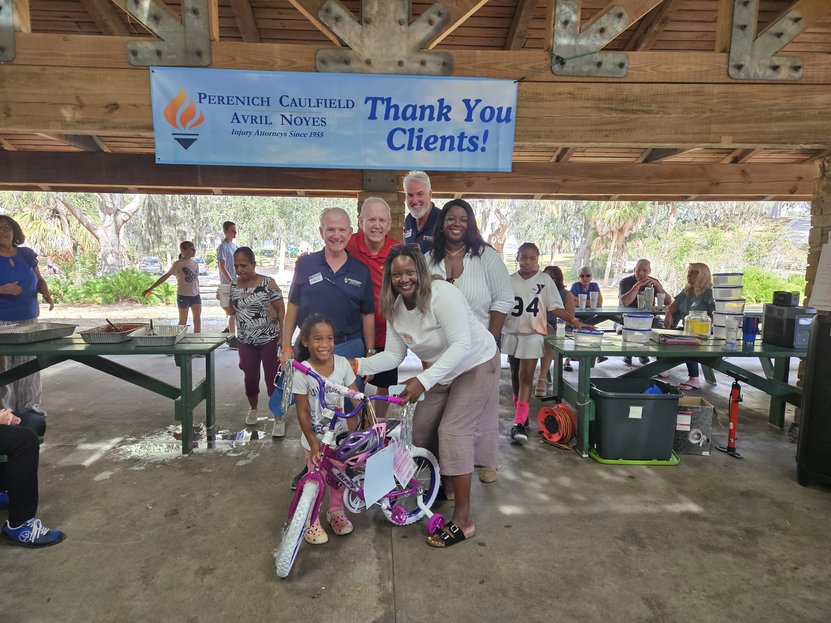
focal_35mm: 23
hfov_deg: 73.9
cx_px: 416
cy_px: 312
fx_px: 552
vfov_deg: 58.9
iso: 200
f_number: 1.8
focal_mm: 5.4
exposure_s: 1/207
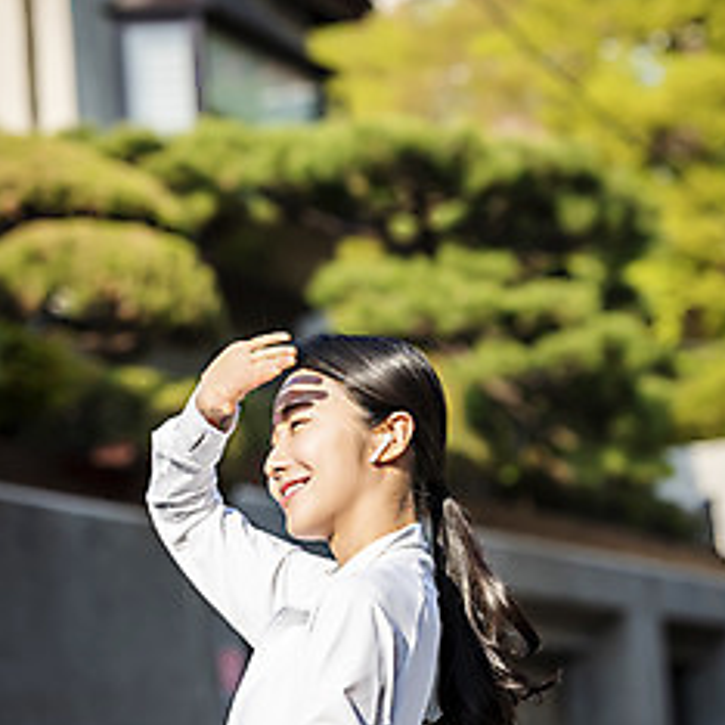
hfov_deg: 11.8
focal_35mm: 148
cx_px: 361
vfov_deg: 11.8
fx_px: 3507
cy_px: 359
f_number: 4
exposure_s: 1/1000
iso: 160
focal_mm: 102
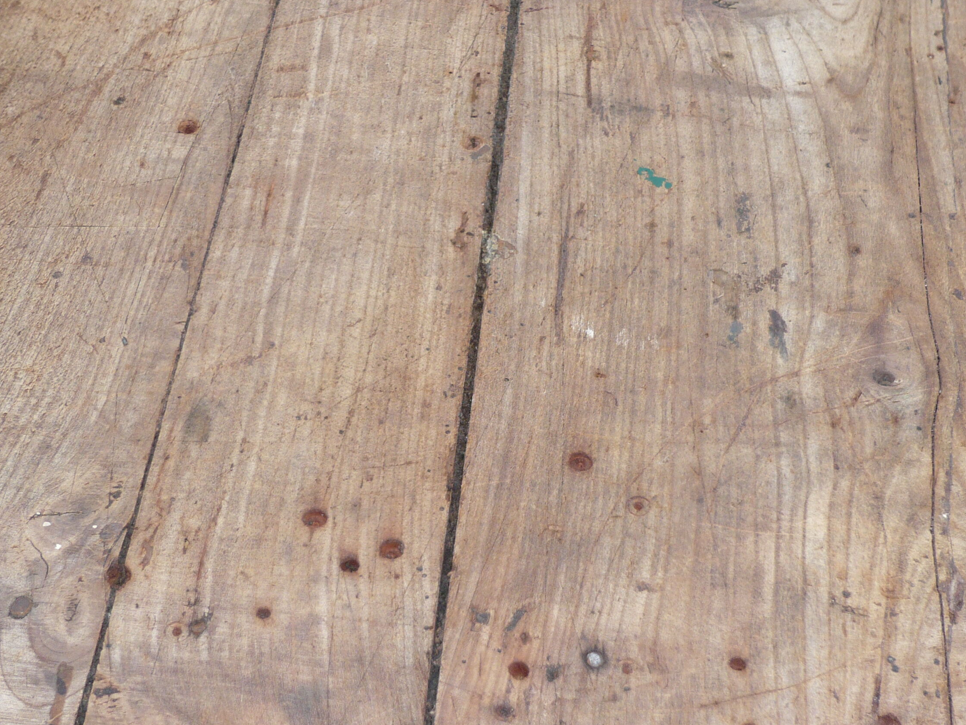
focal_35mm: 55
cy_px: 411
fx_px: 1535
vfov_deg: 26.5
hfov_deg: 34.9
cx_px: 490
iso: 100
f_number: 3.3
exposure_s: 1/320
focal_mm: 6.6
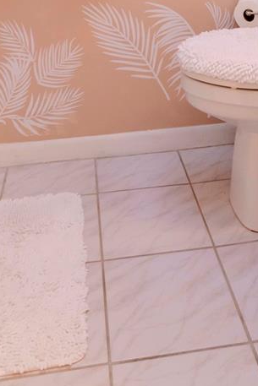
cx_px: 274
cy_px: -63
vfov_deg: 36.3
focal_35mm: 43
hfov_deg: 28.5
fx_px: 465
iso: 640
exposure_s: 1/6
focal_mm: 11
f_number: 9
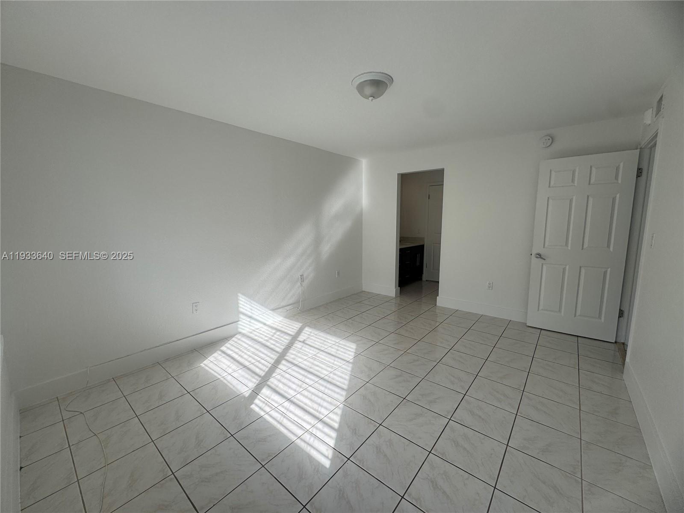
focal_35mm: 14
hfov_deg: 102.1
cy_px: 256
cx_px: 342
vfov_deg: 85.7
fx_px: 277
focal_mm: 2.22
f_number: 2.2
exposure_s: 1/316
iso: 40
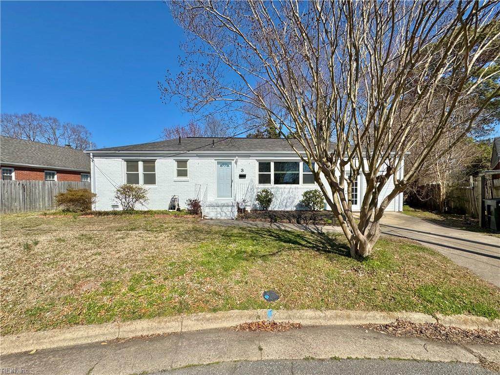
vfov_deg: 85.6
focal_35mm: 14
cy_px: 188
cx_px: 250
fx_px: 202
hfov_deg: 102.1
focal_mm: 2.22
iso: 40
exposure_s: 1/3390
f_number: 2.2
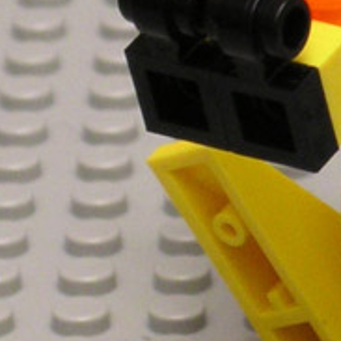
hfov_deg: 5.5
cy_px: 138
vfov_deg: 5.5
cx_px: 526
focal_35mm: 316
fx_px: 3522
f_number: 4.7
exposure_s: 1/2
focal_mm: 23.4
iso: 200
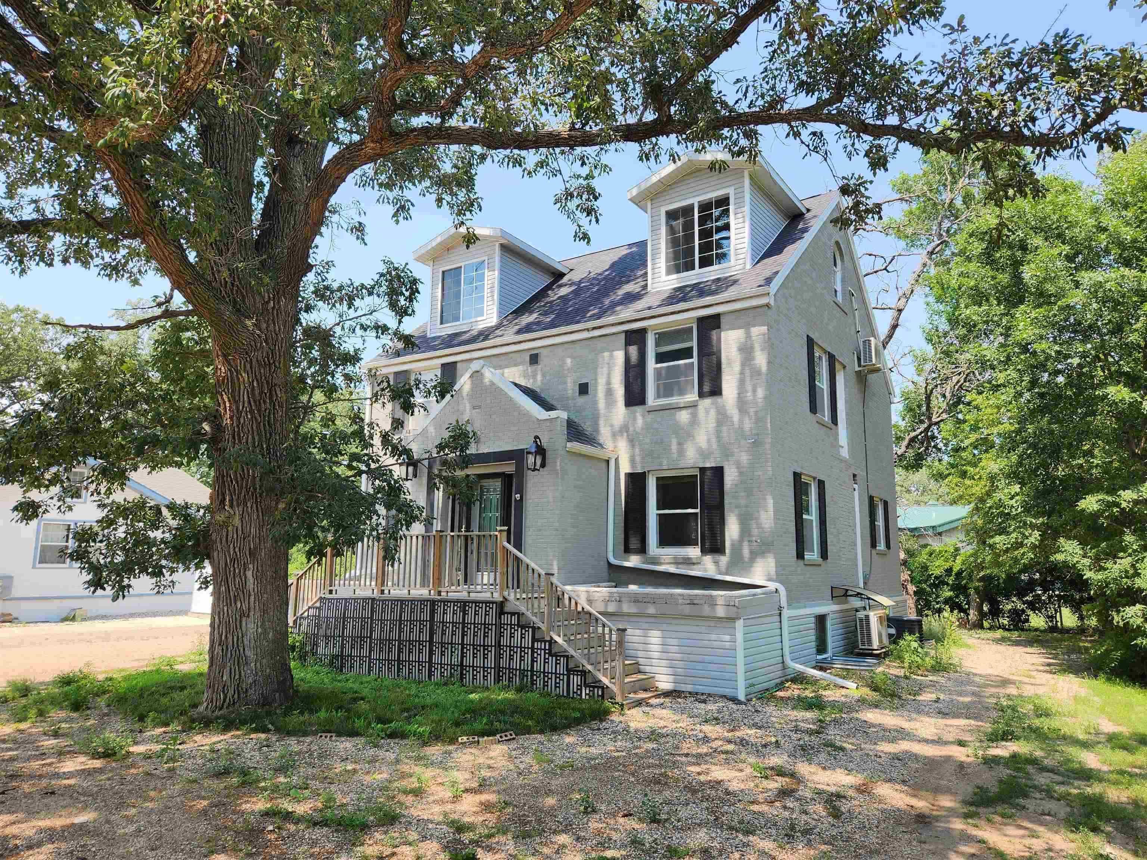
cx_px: 574
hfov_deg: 73.9
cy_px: 430
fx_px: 762
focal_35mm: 23
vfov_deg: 58.9
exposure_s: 1/792
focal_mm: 5.4
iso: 20
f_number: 1.8
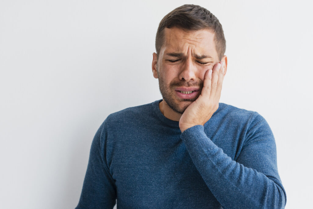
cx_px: 156
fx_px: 435
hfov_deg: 39.6
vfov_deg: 27.0
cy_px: 104
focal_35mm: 50
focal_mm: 50
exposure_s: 1/640
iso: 400
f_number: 3.5
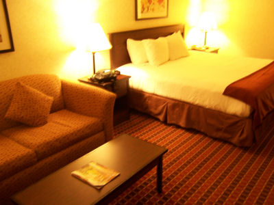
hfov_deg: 55.4
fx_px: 261
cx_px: 137
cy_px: 102
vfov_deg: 42.9
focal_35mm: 33
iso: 80
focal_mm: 5.5
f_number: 3.4
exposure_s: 1/2
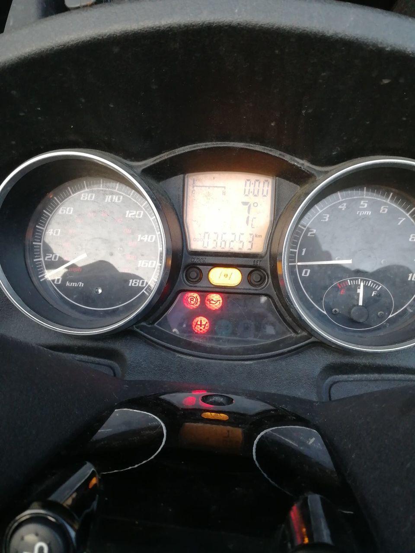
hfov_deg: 51.4
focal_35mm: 27
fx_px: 432
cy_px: 276
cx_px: 208
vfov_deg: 65.3
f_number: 2.2
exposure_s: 1/50
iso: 200
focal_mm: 3.95
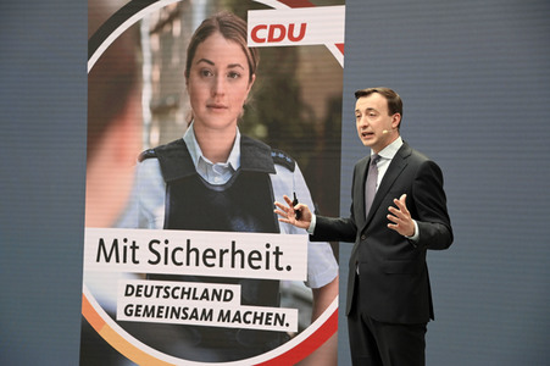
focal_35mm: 92
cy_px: 183
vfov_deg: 14.8
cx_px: 275
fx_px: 1404
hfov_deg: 22.2
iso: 3200
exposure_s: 1/500
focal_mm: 92
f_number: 6.3
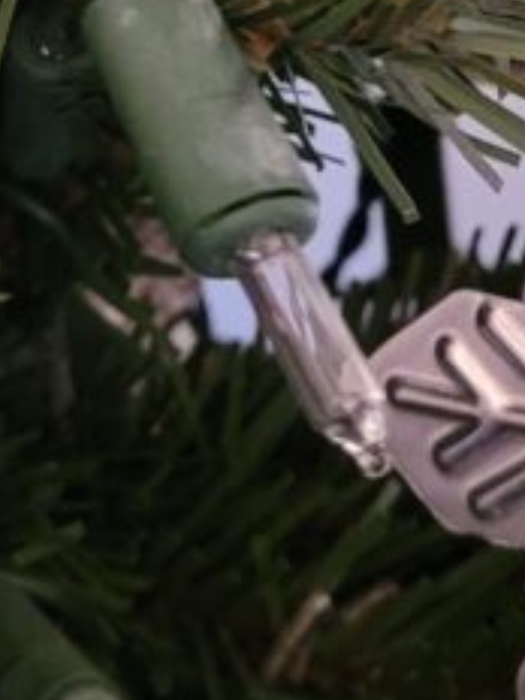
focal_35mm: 115
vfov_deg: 16.4
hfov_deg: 12.9
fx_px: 2326
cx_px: 362
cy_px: -142
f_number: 1.8
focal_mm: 5.4
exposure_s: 1/24
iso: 640
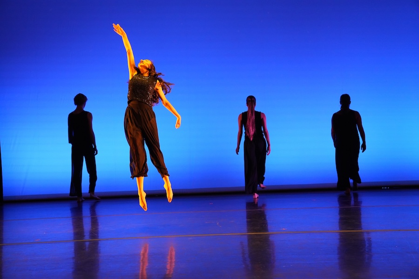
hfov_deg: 39.6
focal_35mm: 50
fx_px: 582
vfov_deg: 27.0
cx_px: 210
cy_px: 140
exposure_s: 1/200
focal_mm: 50
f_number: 4
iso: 5000
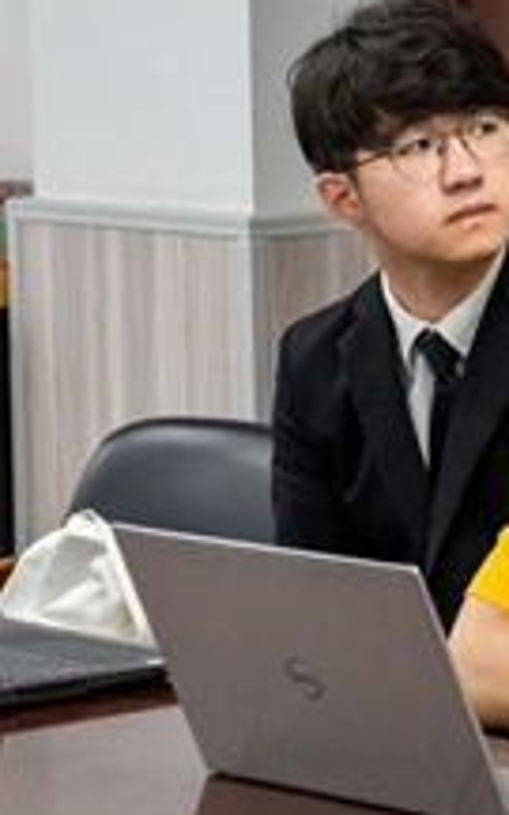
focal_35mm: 212
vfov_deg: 9.9
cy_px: 411
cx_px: 41
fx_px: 4705
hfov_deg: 6.2
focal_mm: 50
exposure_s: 1/250
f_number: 5
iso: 4000
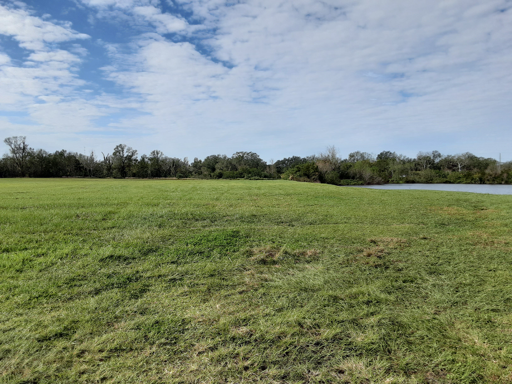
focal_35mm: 27
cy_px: 192
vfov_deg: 51.4
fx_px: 399
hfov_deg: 65.3
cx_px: 256
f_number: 1.9
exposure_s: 1/1908
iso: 40
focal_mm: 2.91
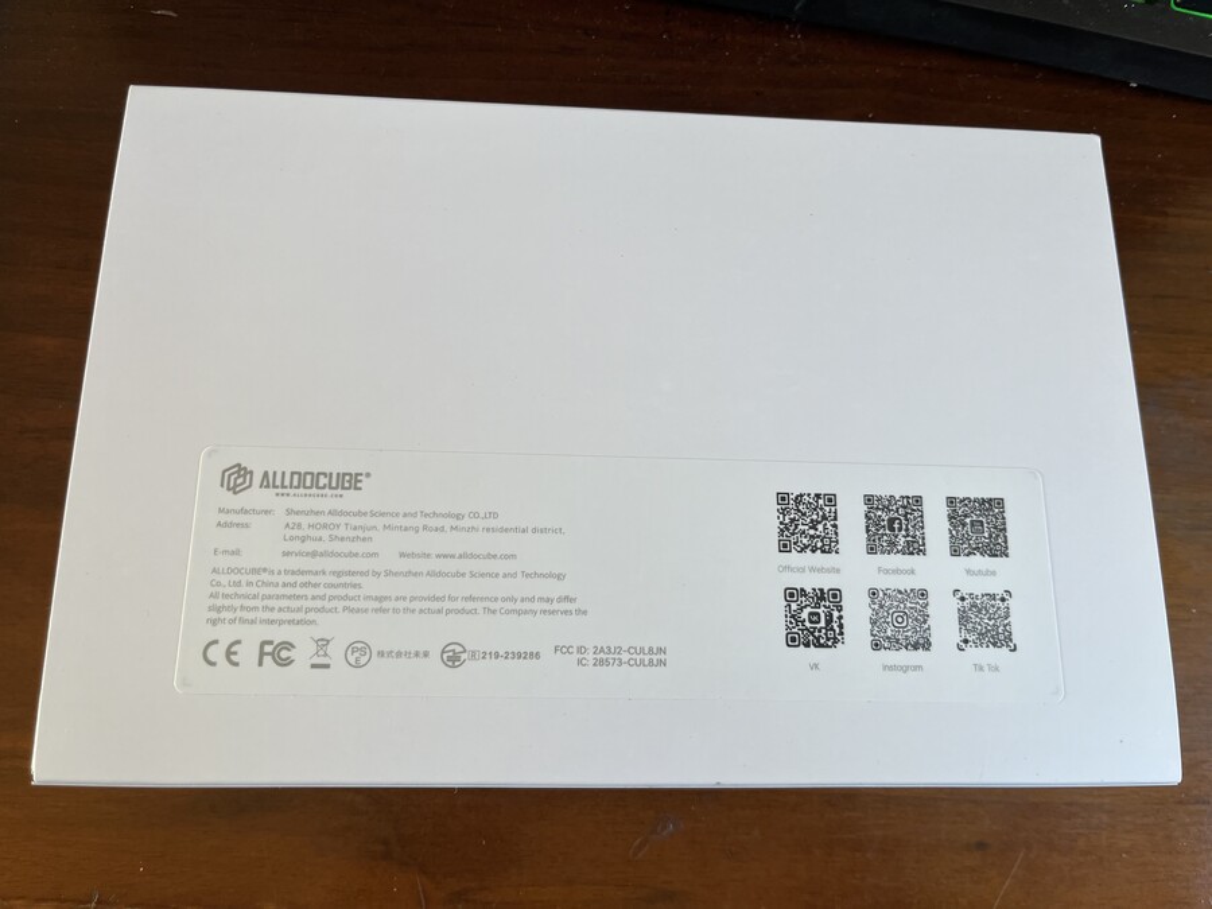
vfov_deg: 53.1
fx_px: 910
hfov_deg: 67.3
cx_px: 606
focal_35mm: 26
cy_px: 454
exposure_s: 1/90
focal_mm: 5.1
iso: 50
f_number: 1.6
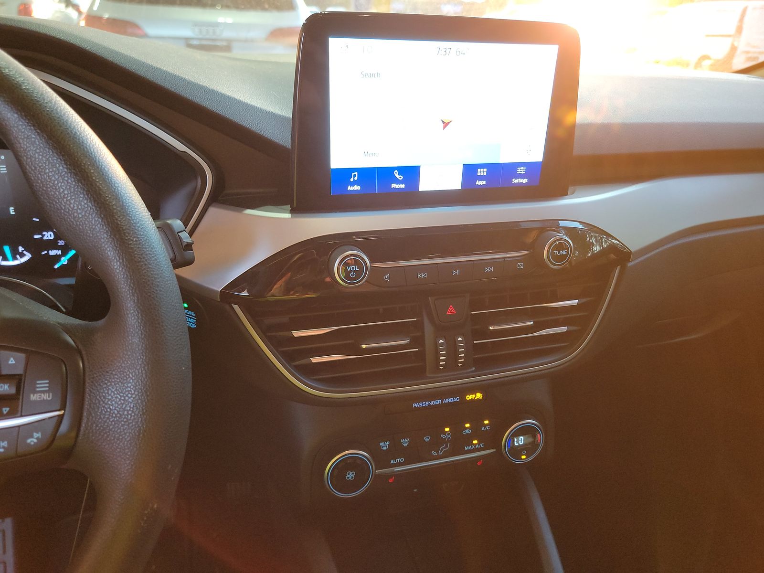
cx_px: 382
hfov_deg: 71.6
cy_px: 286
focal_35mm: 24
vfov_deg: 56.8
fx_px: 530
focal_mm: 6.7
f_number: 1.8
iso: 431
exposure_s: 1/59
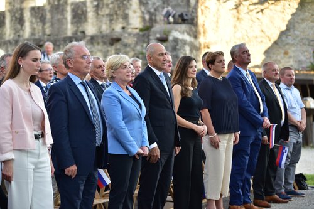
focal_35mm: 86
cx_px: 157
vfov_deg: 15.9
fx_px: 750
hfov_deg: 23.7
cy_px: 104
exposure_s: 1/1600
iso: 800
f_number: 2.8
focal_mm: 86
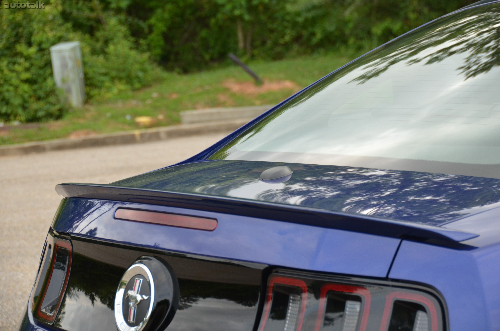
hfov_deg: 18.2
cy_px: 166
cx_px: 250
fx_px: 1559
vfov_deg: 12.1
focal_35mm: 112
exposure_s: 1/640
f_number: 5
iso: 800
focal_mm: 75
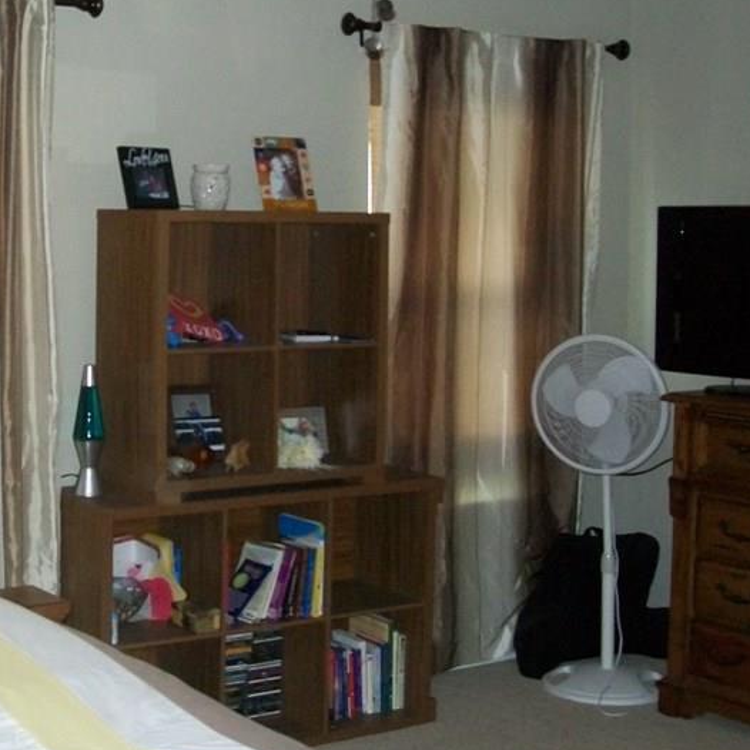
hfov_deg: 27.2
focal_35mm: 62
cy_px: 309
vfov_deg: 27.7
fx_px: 1520
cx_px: 148
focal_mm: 6
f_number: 2.7
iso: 160
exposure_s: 1/60
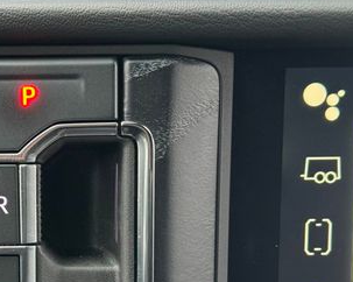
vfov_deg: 15.3
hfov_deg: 19.1
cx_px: 50
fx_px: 1034
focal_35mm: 99
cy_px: 276
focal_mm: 6.76
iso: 320
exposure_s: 1/40
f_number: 1.78
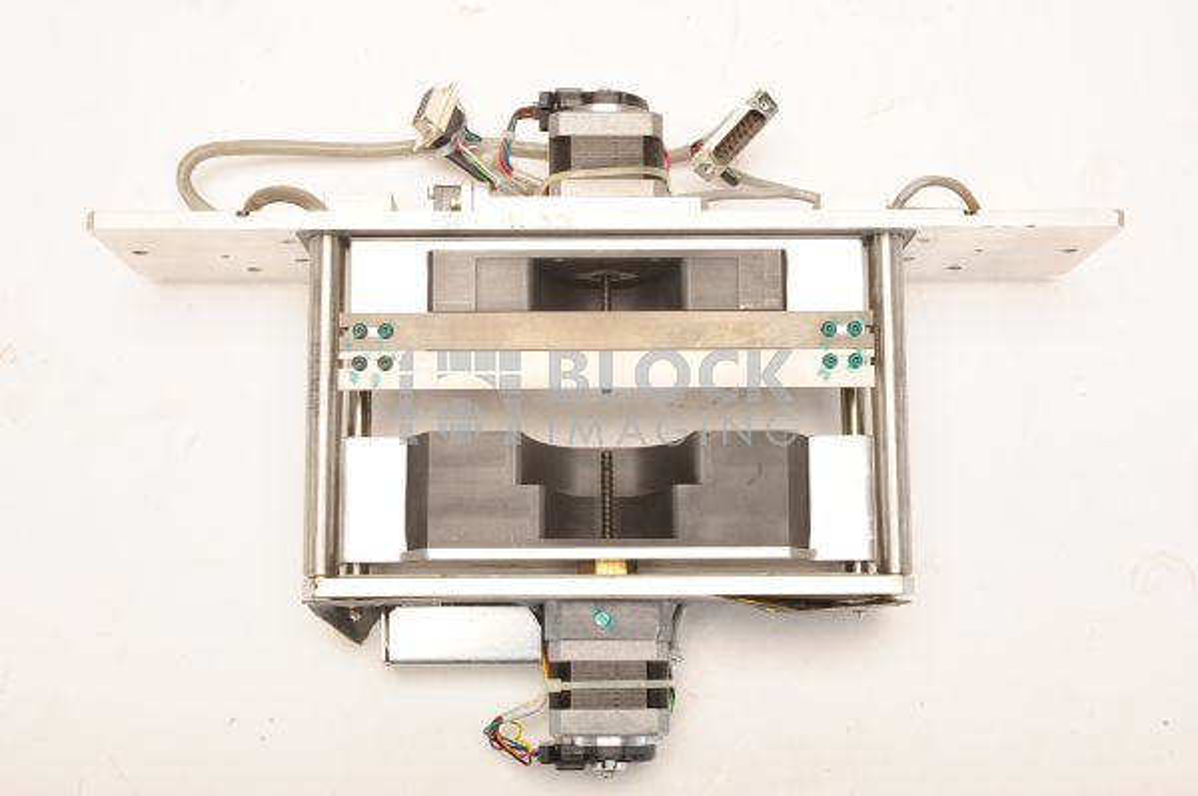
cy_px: 398
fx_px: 1662
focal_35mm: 50
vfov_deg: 26.9
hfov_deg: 39.6
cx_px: 599
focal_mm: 50
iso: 320
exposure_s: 1/125
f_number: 16
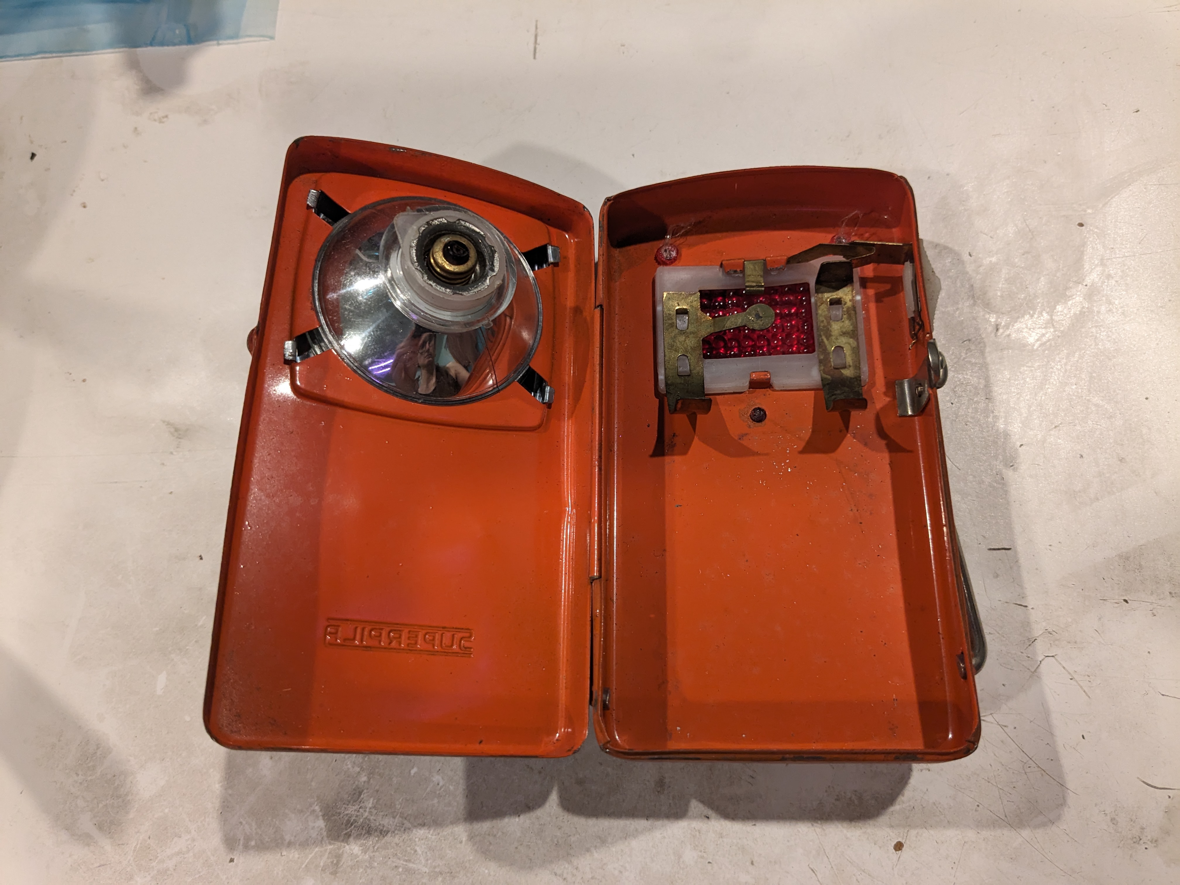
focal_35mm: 27
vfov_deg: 51.4
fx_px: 920
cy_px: 442
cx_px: 590
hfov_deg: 65.3
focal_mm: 4.38
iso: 193
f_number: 1.73
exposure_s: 1/120
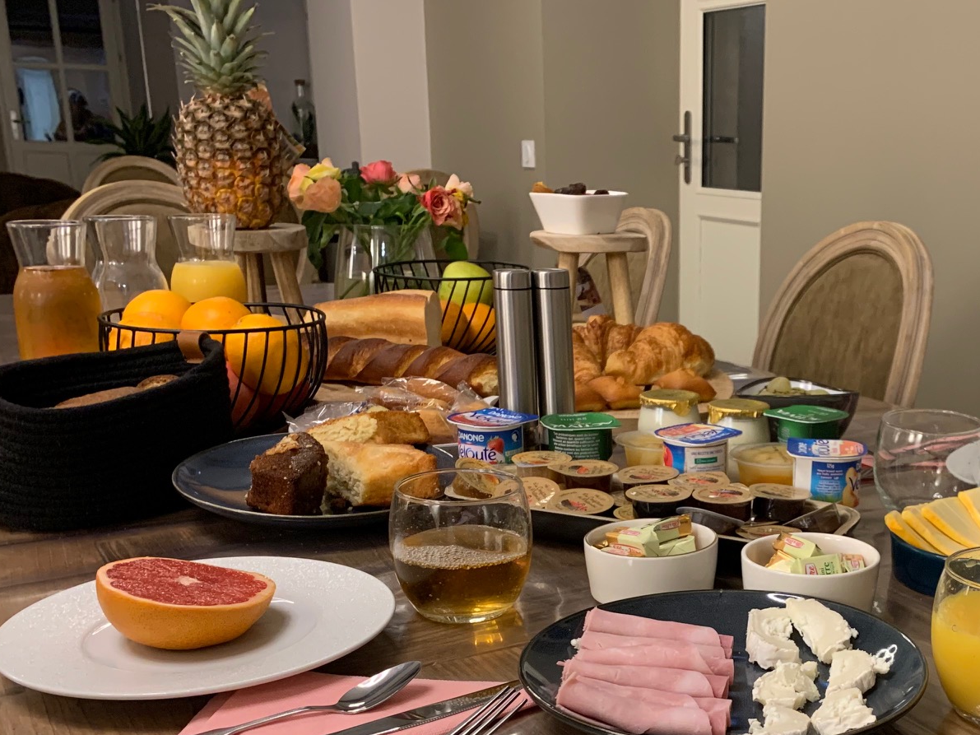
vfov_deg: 32.0
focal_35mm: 44
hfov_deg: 41.5
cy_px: 583
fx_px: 1246
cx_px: 753
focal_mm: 4.25
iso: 320
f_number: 1.8
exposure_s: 1/50
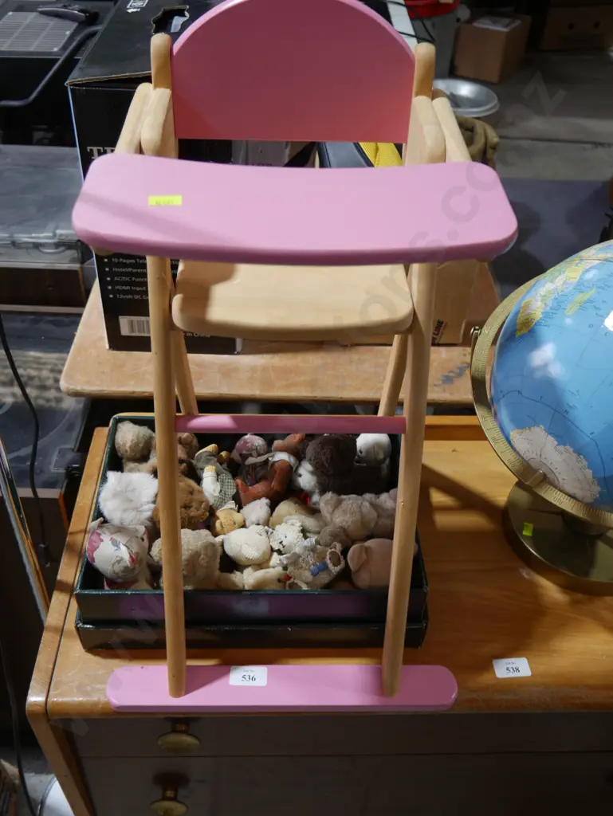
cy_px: 408
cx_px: 306
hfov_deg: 44.2
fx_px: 755
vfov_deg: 56.8
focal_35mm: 32
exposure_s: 1/60
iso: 200
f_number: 3.6
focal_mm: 16
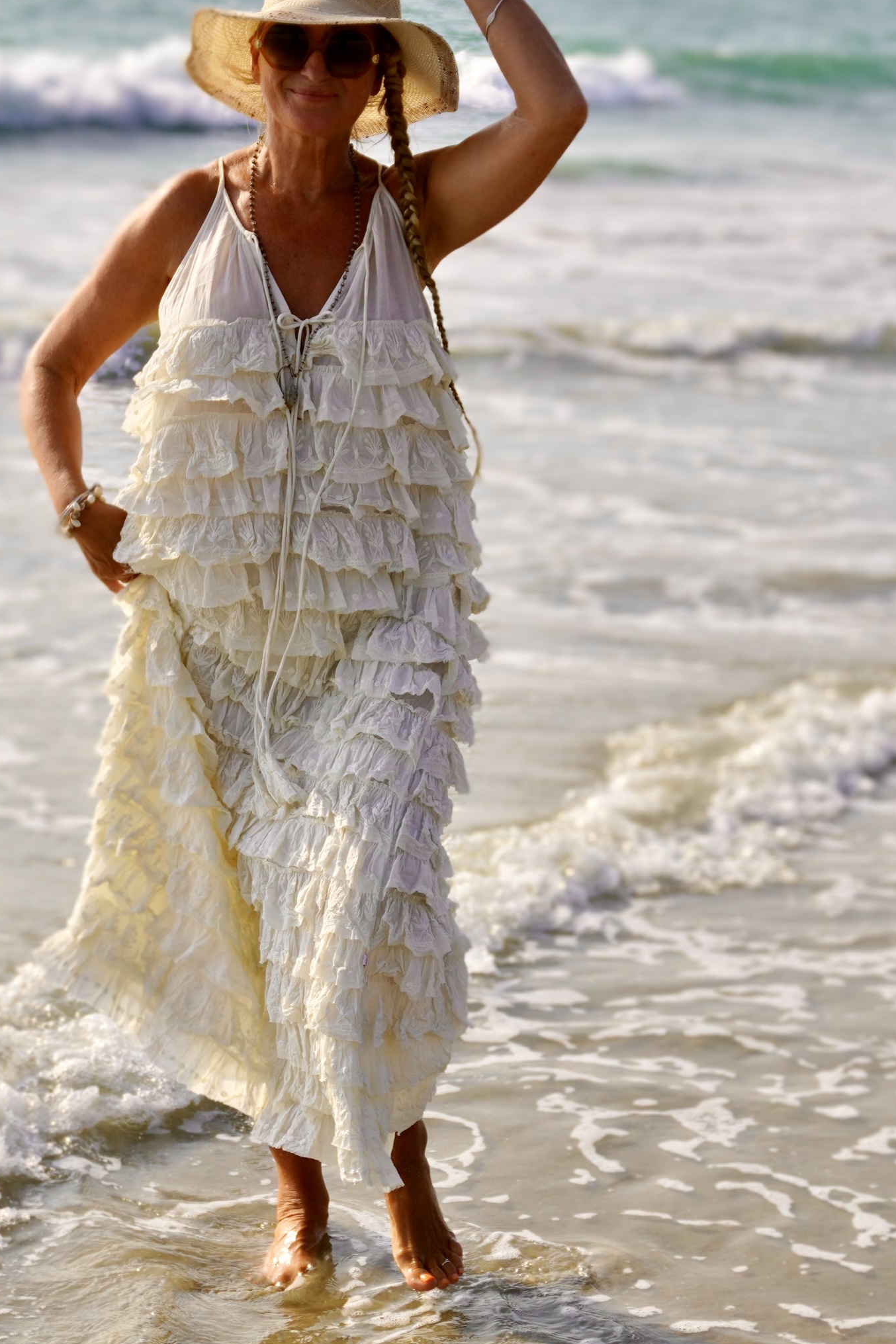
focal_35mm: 59
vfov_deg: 34.1
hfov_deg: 23.1
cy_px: 653
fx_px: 2188
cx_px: 462
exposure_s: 1/800
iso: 100
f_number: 5.6
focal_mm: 31
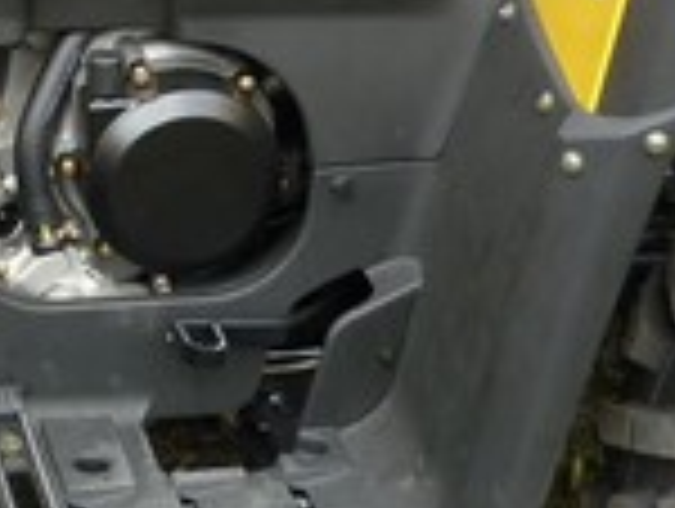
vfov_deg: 9.5
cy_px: 22
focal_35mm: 156
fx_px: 3047
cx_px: -25
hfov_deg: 12.5
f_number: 2.8
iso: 80
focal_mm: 5.5
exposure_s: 1/160
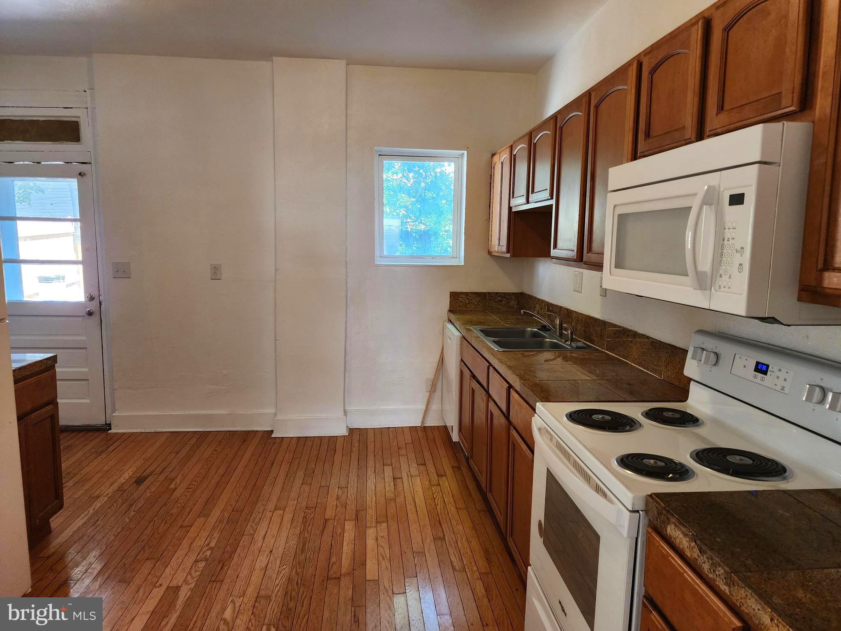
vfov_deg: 58.9
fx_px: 559
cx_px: 420
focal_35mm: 23
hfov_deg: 73.9
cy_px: 316
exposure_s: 1/120
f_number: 1.8
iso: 250
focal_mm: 6.4
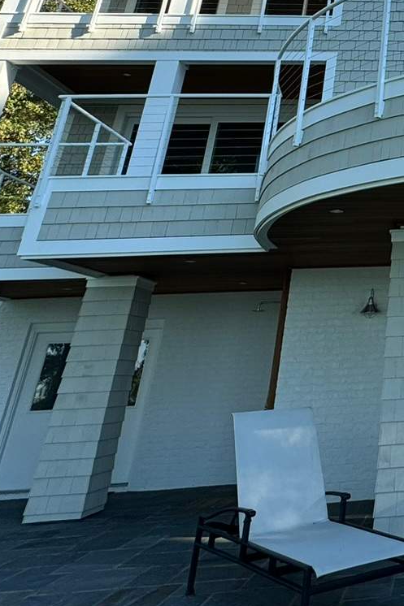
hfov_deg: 27.1
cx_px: 547
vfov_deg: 42.2
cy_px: 5
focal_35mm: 40
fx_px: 674
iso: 40
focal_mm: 2.22
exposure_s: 1/669
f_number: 2.2
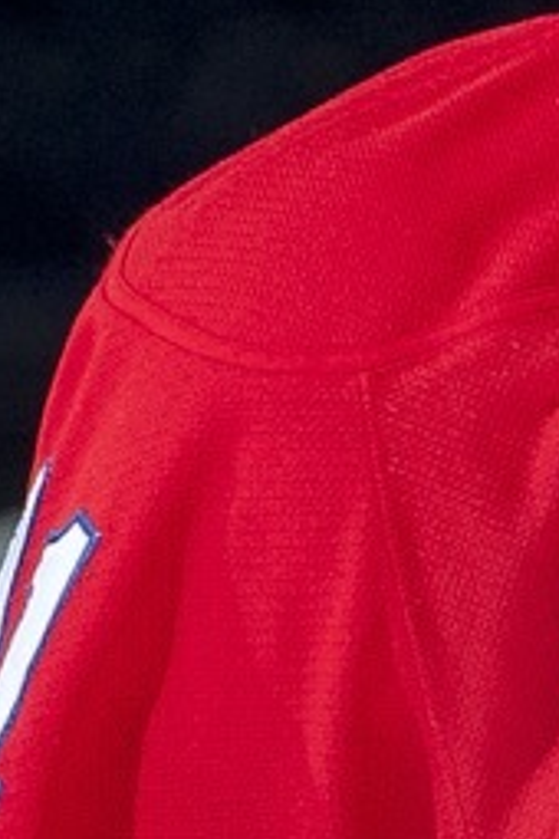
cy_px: 984
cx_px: 904
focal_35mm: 941
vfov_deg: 2.2
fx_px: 21916
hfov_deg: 1.5
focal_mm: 200
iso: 800
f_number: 11
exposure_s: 1/500
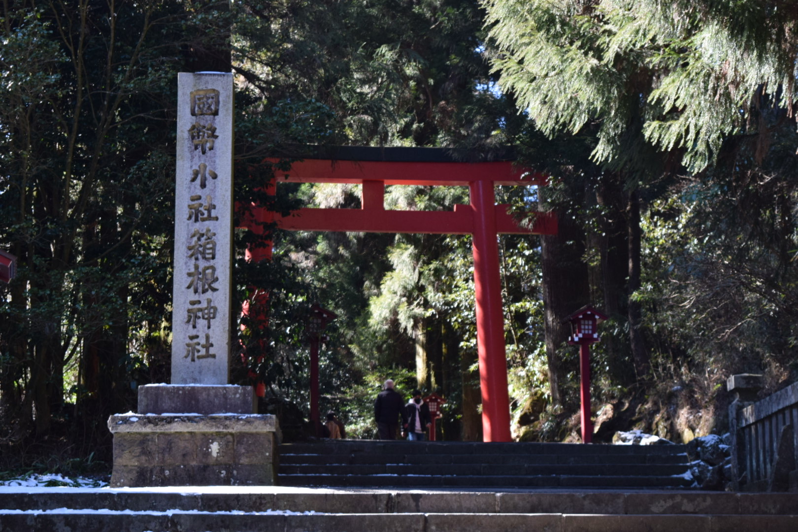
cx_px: 399
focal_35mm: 82
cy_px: 266
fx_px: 1829
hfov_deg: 24.6
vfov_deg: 16.6
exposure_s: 1/125
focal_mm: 55
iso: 400
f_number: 6.3
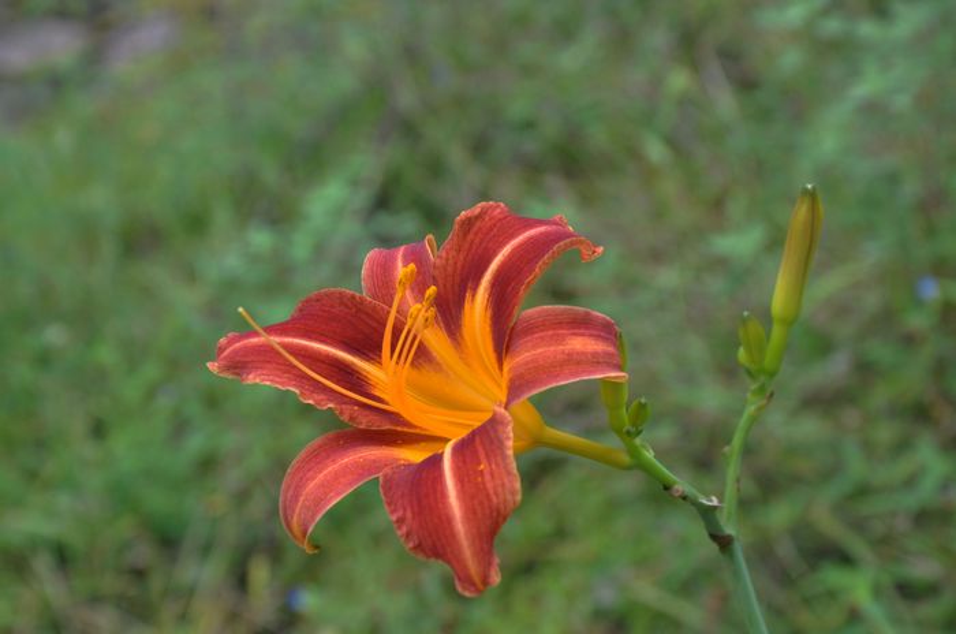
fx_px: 2068
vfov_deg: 17.4
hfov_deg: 26.0
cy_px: 317
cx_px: 478
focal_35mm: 78
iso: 640
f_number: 8
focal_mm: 52
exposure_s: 1/250
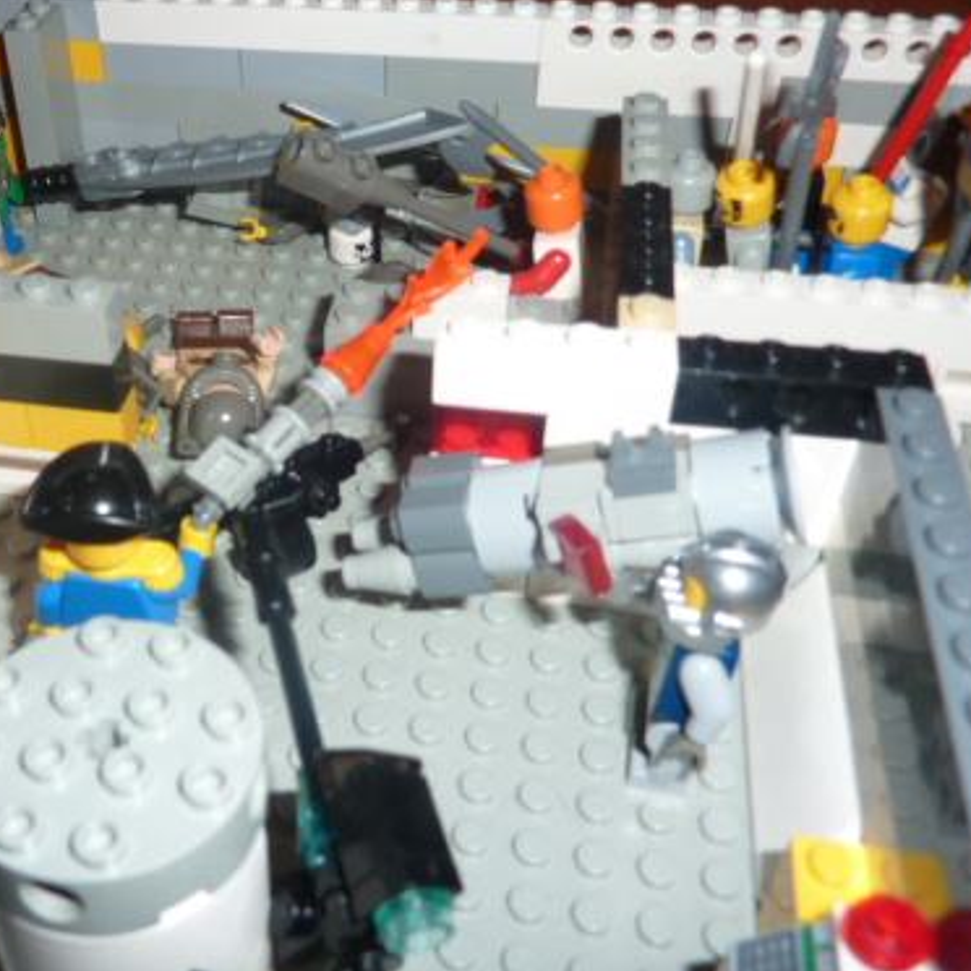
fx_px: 1206
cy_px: 410
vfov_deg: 43.7
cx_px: 258
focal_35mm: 38
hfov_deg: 42.7
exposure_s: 1/30
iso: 100
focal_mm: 4.1
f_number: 3.3
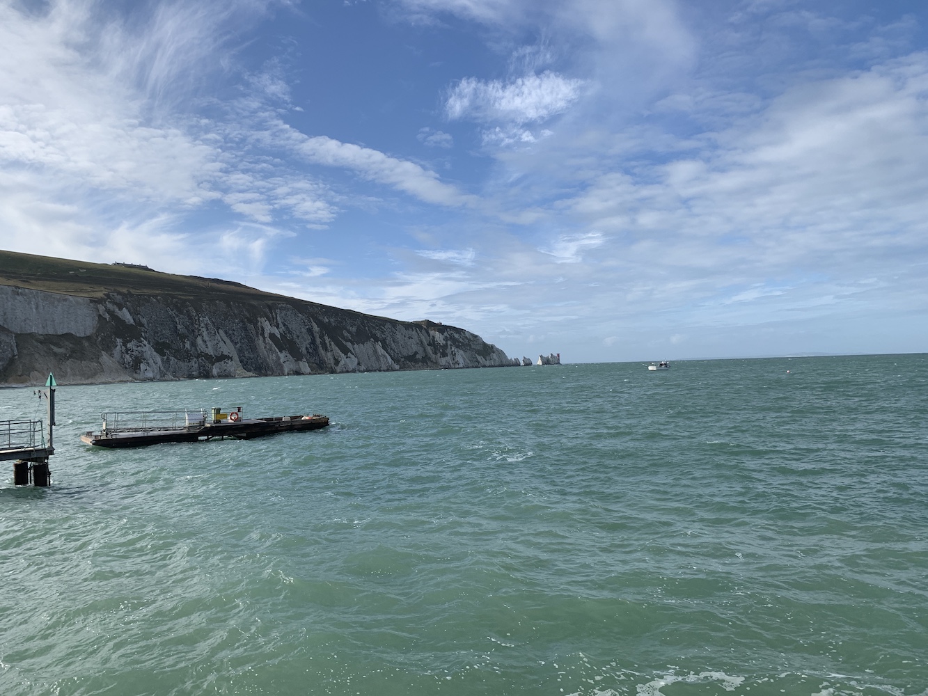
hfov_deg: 67.3
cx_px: 464
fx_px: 697
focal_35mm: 26
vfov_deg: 53.1
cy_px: 348
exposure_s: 1/2481
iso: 25
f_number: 1.8
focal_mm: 4.25
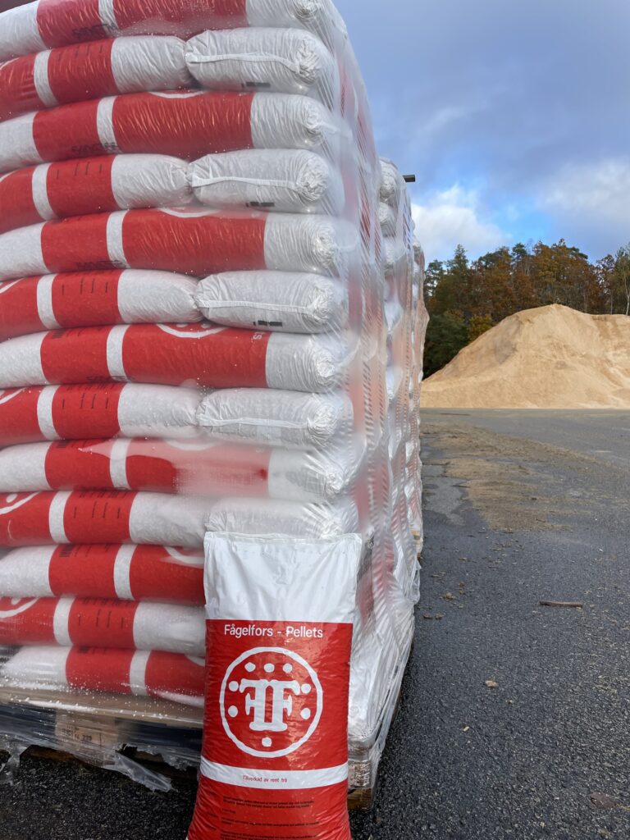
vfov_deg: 67.3
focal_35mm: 26
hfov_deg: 53.1
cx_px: 315
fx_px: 631
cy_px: 420
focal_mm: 4.2
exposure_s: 1/1490
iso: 32
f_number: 1.6
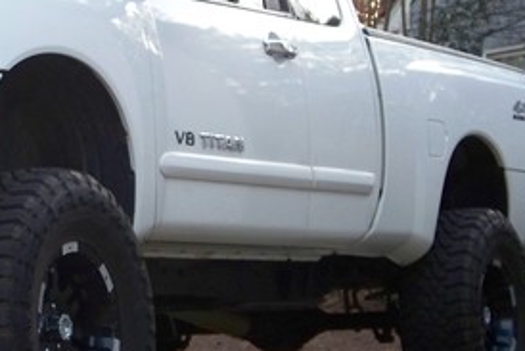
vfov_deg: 9.3
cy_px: 182
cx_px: 42
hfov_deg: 13.7
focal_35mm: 148
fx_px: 2159
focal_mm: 12.89
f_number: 3.1
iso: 250
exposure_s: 1/160
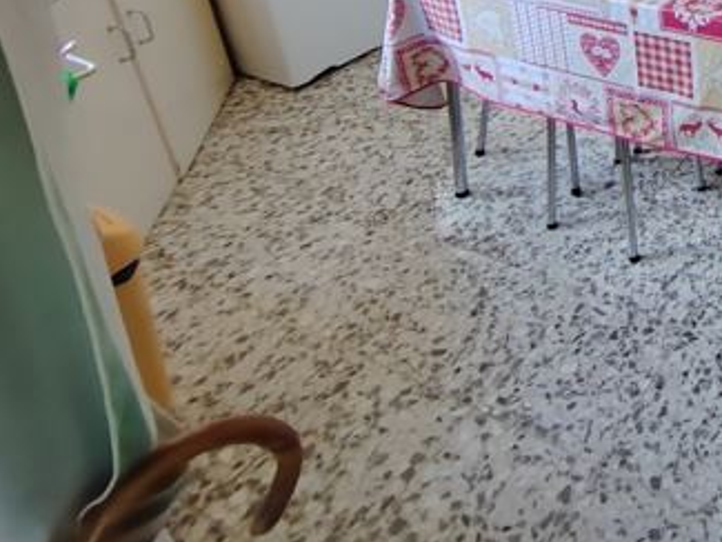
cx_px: 815
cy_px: -87
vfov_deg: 35.9
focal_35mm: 32
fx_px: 668
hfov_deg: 42.7
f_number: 2.2
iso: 400
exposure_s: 1/50
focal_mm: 2.16
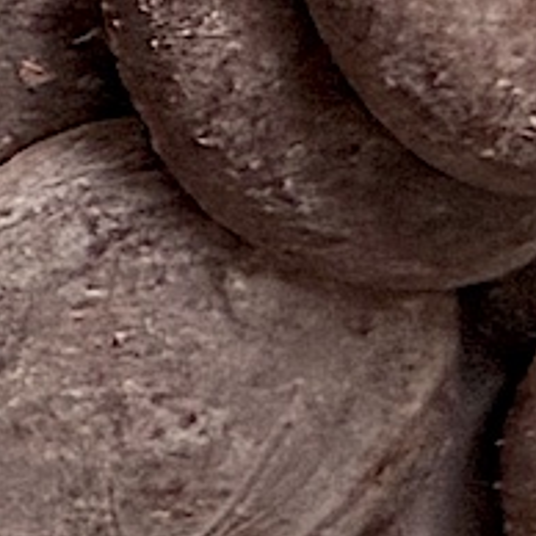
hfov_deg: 12.1
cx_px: -821
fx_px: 1927
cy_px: 188
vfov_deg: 15.8
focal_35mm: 110
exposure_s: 1/60
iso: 320
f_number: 1.78
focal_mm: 6.76
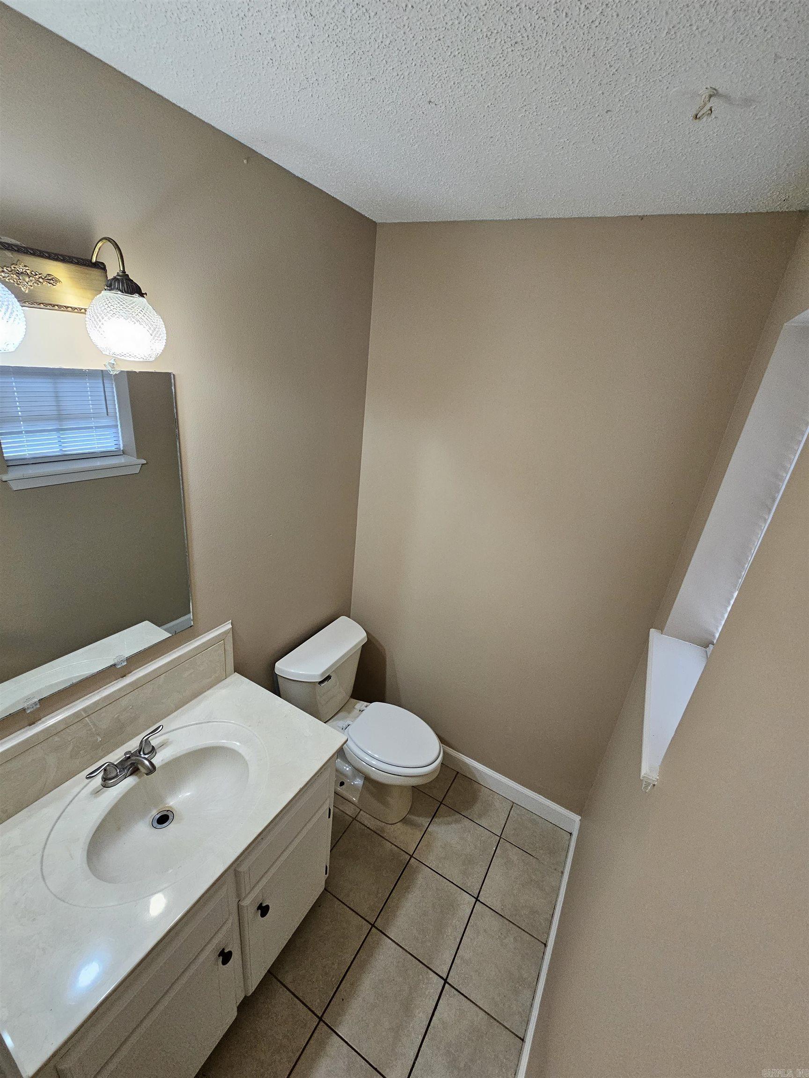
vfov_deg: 106.2
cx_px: 404
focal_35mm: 13
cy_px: 539
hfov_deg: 89.9
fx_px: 405
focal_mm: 2.2
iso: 500
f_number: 2.2
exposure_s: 1/100
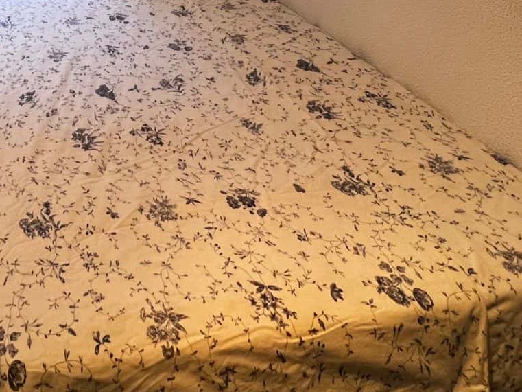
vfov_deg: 31.6
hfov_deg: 47.7
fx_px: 528
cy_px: -115
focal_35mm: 35
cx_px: 60
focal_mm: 1.57
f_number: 1.8
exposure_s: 1/100
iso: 160
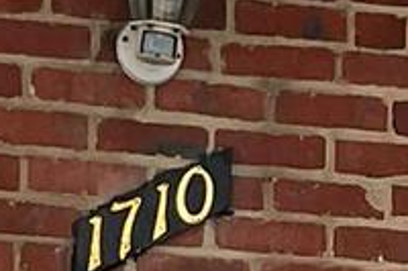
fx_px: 2627
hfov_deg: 8.9
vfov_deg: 5.5
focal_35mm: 232
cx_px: 267
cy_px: 846
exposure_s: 1/816
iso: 16
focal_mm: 3
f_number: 1.8
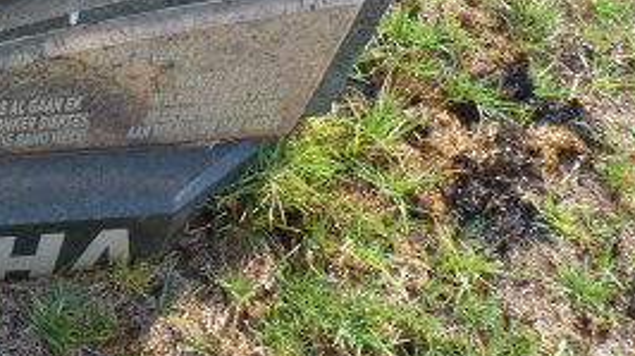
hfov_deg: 29.3
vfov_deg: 17.9
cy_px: -103
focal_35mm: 63
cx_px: -103
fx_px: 1060
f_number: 4
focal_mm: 4.3
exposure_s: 1/200
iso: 100
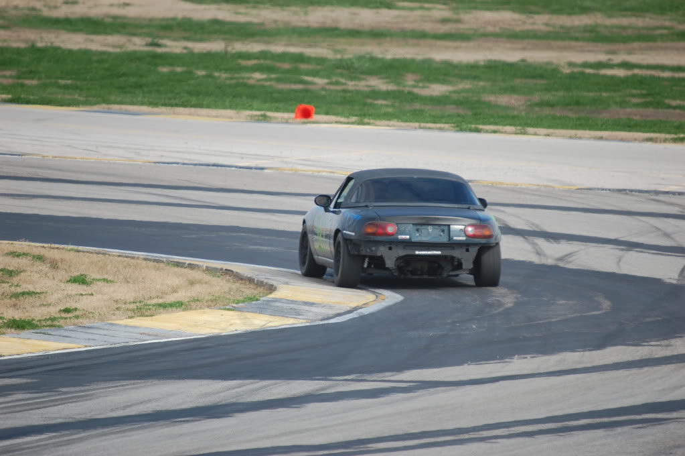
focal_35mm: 750
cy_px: 228
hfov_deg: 2.8
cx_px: 342
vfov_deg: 1.8
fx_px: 14257
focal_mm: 500
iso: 400
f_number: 6.3
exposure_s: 1/800
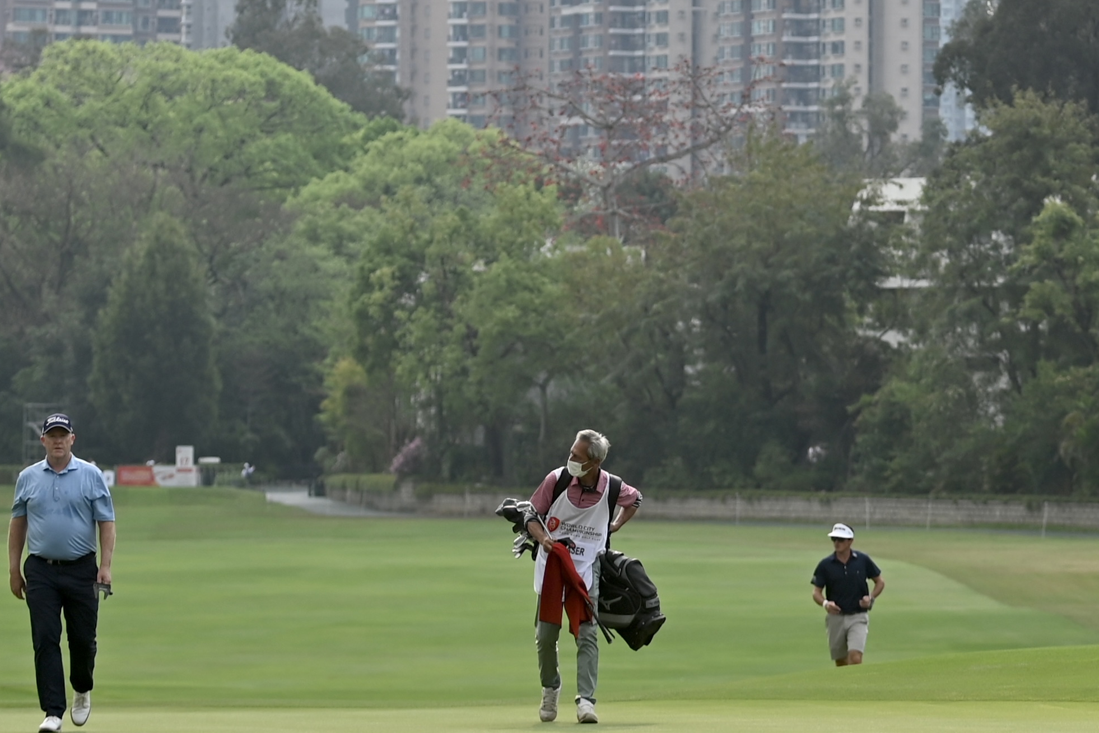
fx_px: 7540
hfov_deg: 8.3
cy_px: -57
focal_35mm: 247
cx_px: 808
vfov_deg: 5.5
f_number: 3.2
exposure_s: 1/2000
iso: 200
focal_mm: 82
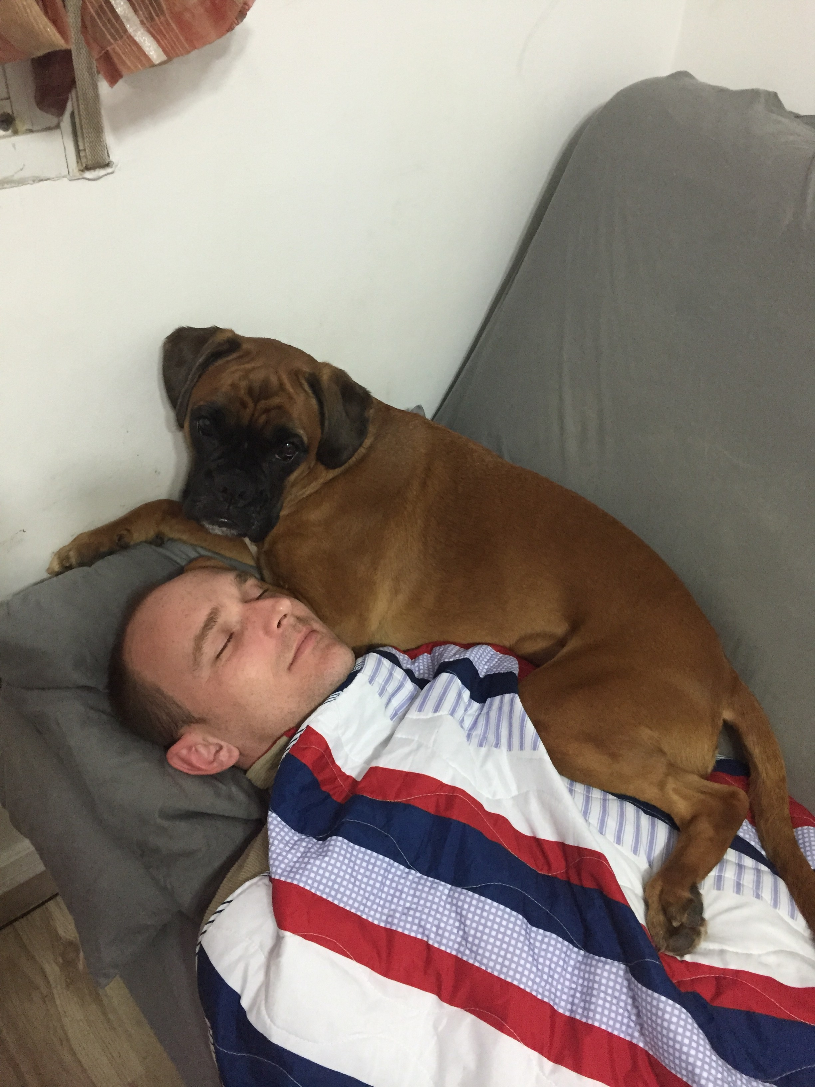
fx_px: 910
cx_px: 408
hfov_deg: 48.2
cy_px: 544
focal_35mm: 29
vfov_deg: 61.7
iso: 250
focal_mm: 4.15
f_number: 2.2
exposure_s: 1/30
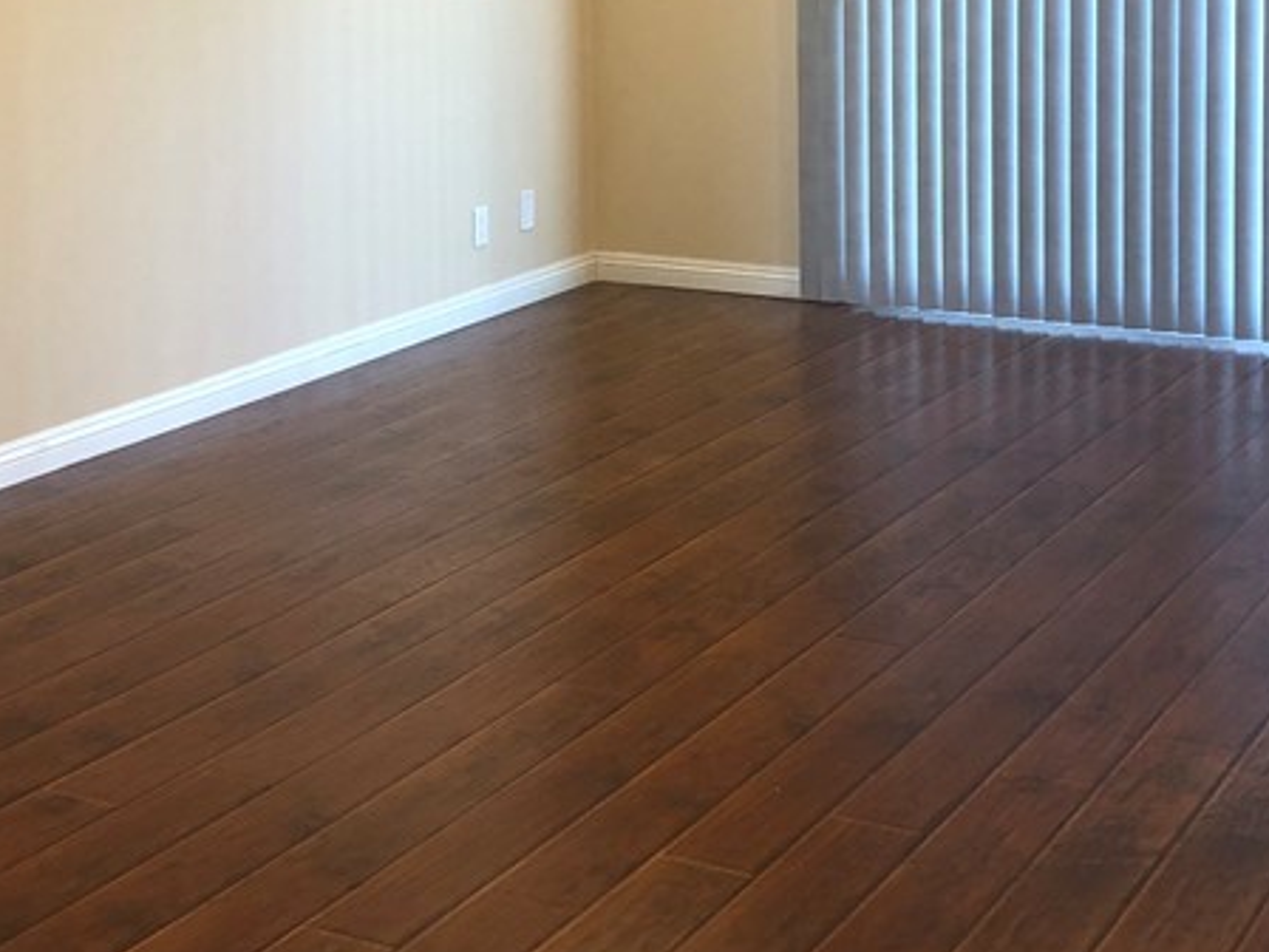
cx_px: 606
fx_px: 2346
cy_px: 54
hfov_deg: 30.3
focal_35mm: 64
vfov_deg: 22.3
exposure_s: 1/24
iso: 40
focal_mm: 3.99
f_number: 1.8
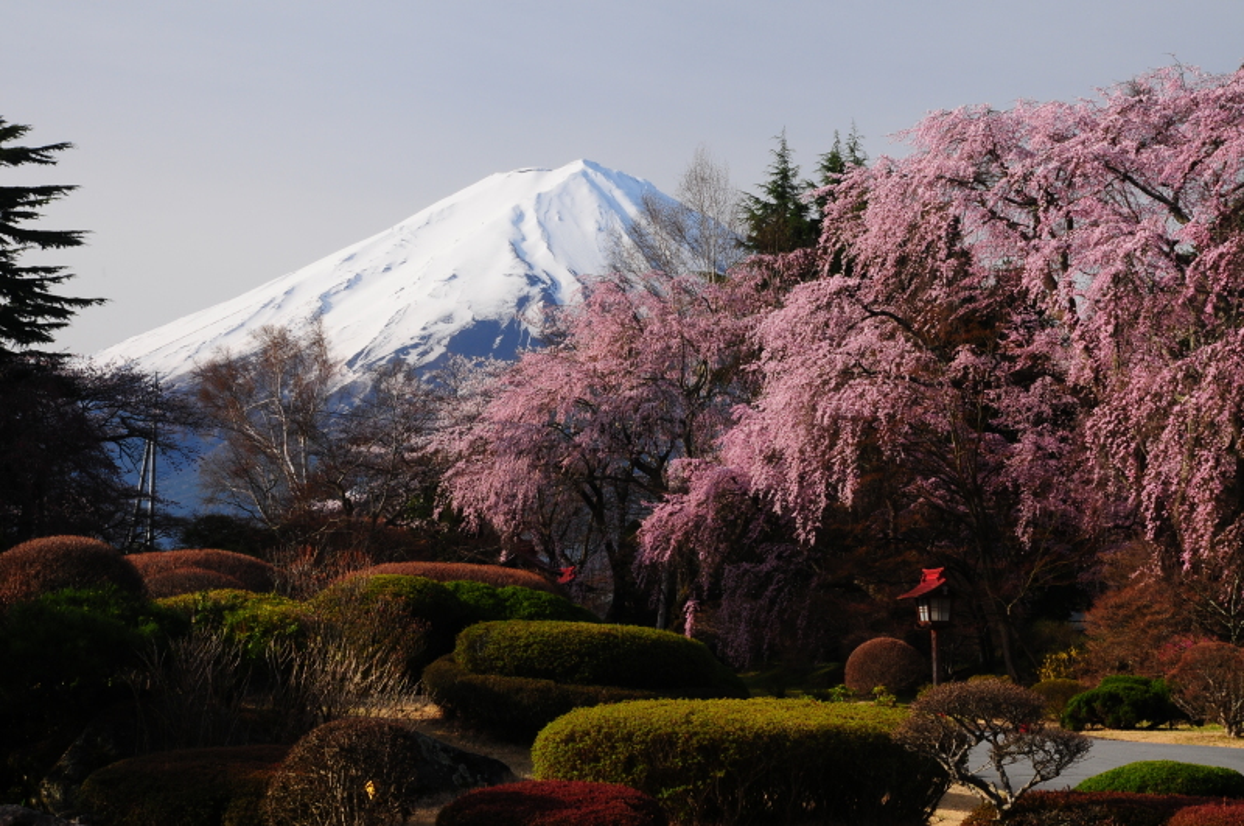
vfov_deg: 13.8
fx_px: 3416
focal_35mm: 99
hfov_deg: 20.6
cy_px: 413
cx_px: 622
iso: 200
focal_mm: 66
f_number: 22
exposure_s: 1/20
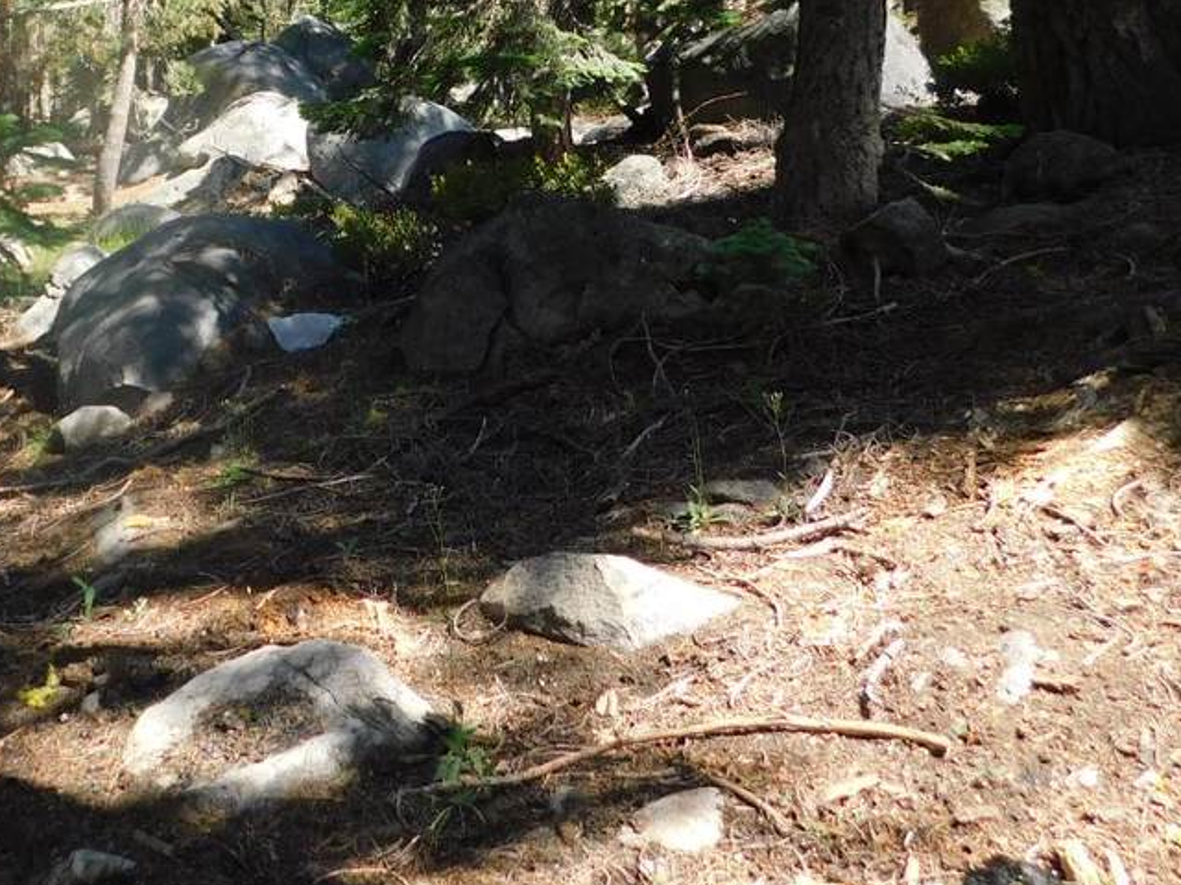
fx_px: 1569
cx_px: 299
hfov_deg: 40.1
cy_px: 85
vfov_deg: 30.1
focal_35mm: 46
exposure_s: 1/400
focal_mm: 4
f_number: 3
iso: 125
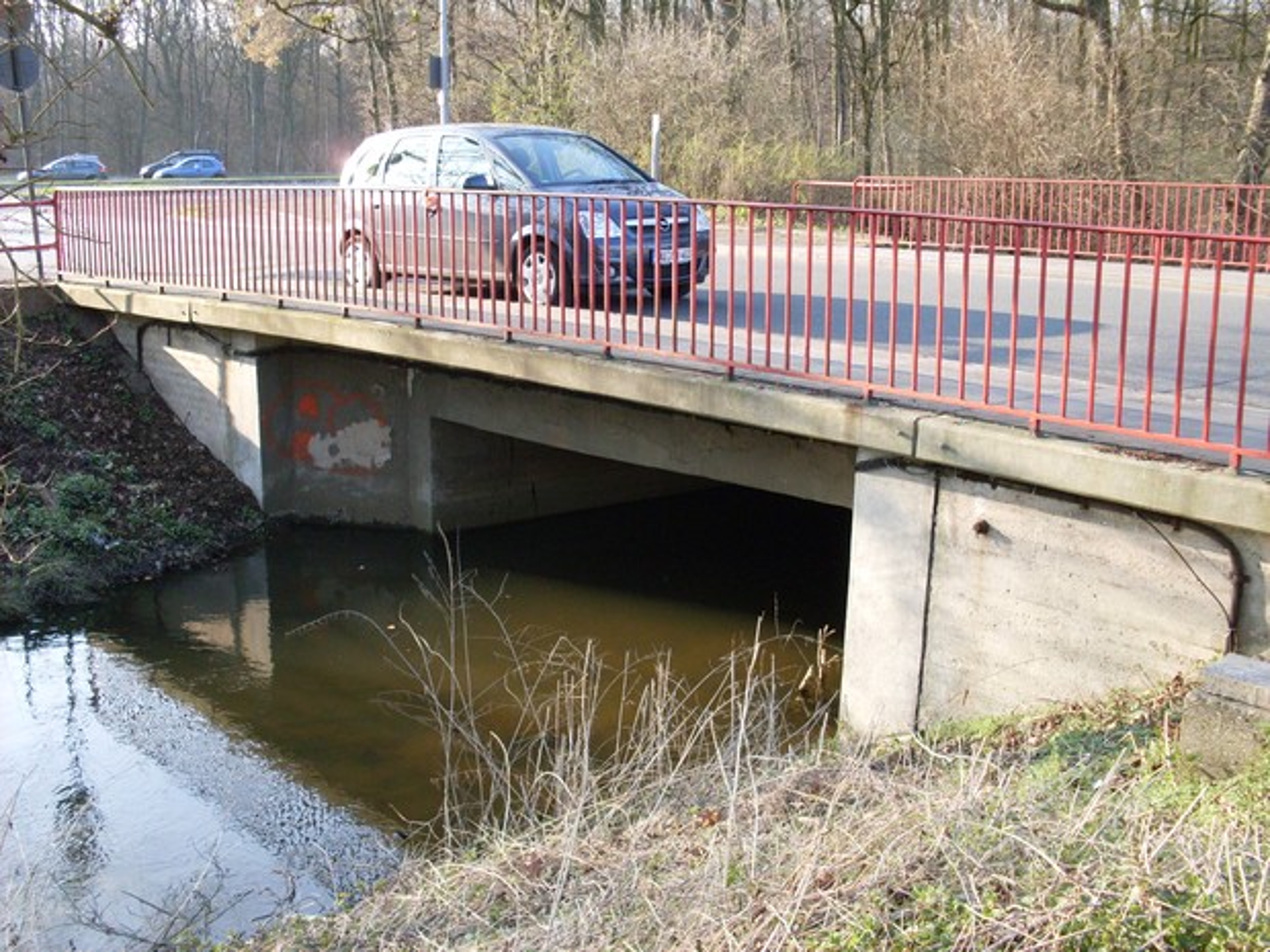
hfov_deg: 49.0
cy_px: 476
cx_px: 635
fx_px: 1394
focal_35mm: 38
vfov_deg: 37.7
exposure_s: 1/125
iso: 80
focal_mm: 6.3
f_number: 2.8
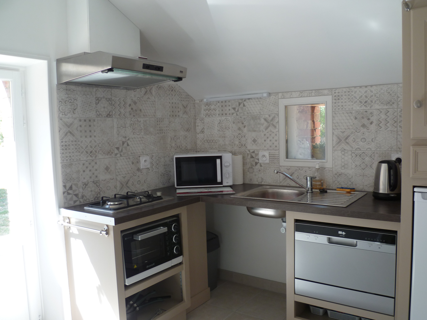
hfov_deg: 60.0
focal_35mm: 30
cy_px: 160
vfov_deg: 46.8
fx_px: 370
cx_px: 214
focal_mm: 5.4
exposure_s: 1/30
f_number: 2.9
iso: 80
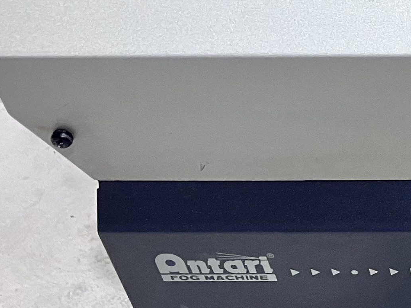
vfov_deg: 13.4
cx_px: 723
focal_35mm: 110
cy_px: 44
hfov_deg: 15.5
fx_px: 1306
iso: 80
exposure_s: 1/72
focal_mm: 3.99
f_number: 1.8
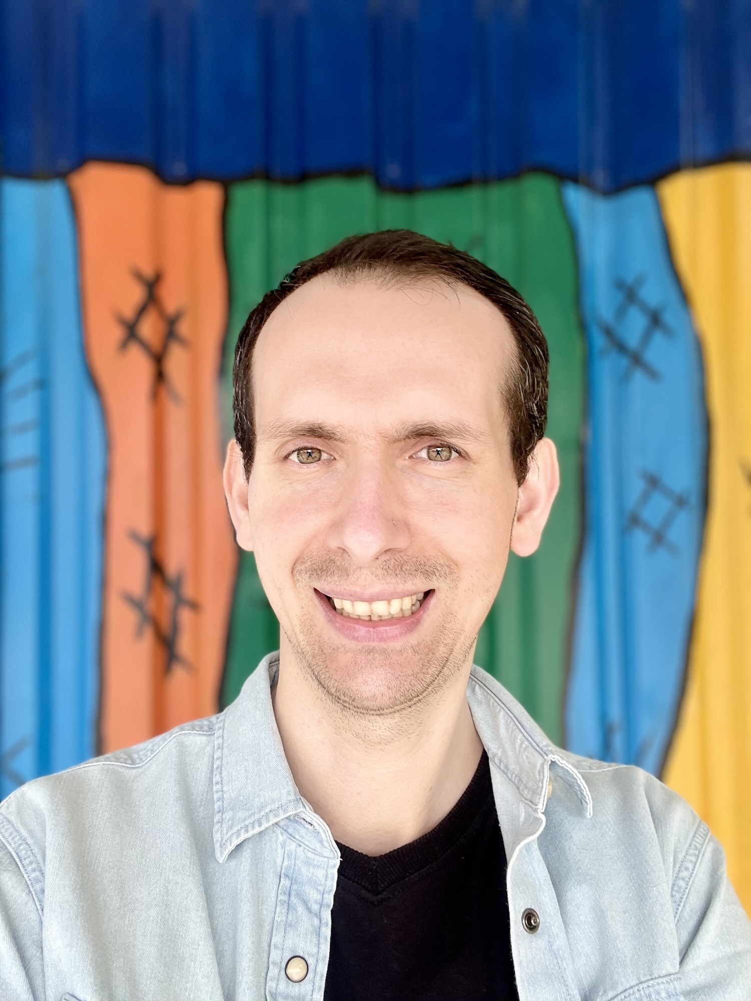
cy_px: 500
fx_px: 868
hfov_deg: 46.8
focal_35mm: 30
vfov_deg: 60.0
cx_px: 376
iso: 25
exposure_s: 1/195
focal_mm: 2.71
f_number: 2.2
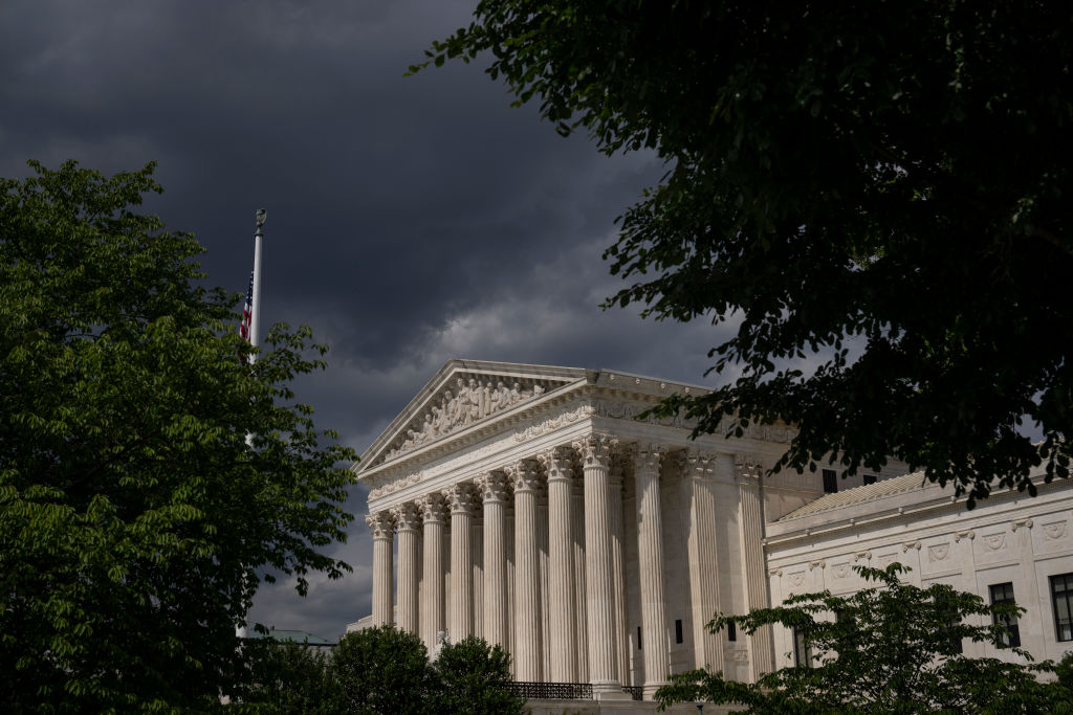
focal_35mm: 46
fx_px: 1371
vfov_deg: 29.3
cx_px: 536
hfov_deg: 42.7
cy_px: 358
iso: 50
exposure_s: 1/4000
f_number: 4.5
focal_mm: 46
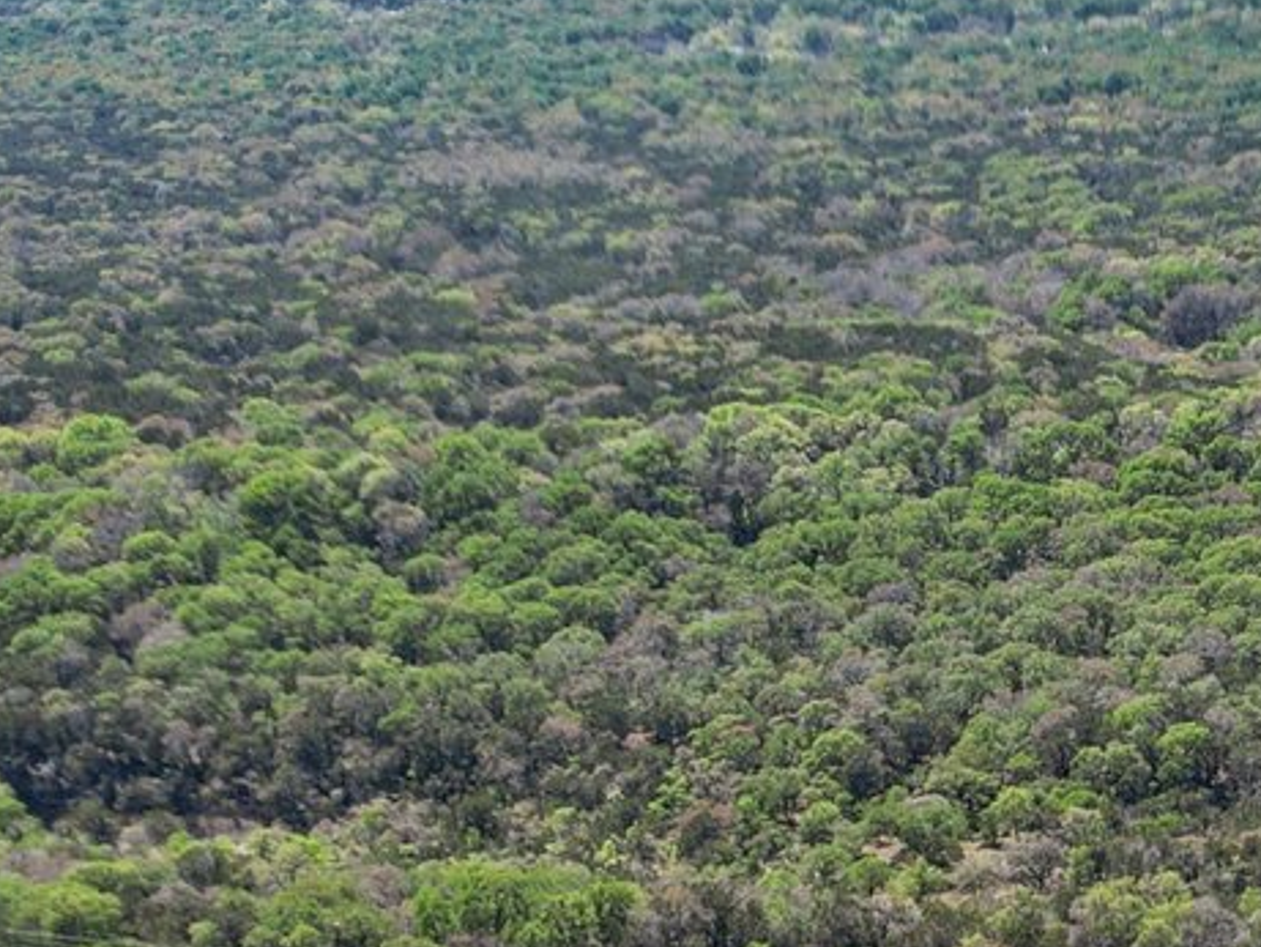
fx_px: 3425
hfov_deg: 19.7
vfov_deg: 14.6
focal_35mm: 94
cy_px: 1441
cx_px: 1499
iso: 110
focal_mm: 8.4
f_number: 2.8
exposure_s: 1/1600
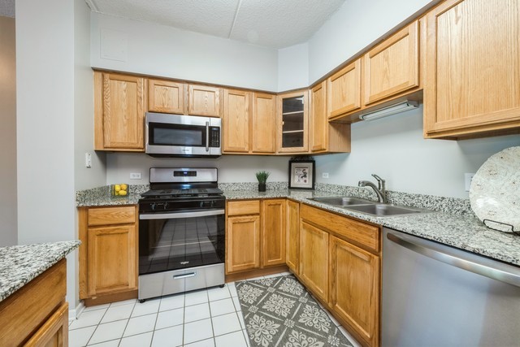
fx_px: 202
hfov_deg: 104.2
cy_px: 174
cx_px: 260
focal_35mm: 14
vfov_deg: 81.2
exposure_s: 1/4
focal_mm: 14
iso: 200
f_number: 9.5
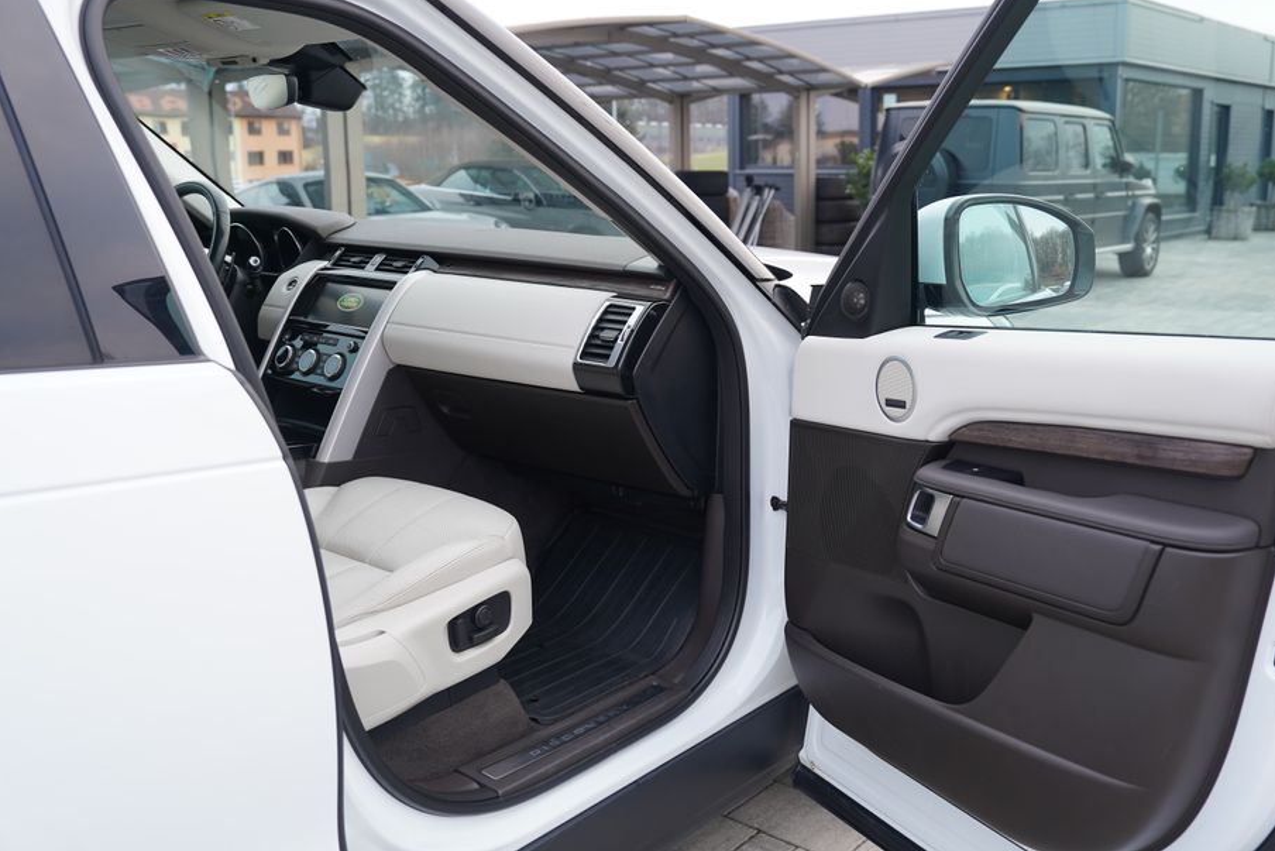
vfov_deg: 38.9
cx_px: 721
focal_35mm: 34
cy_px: 386
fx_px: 1204
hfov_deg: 55.6
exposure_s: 1/60
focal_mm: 30
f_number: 4
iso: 200
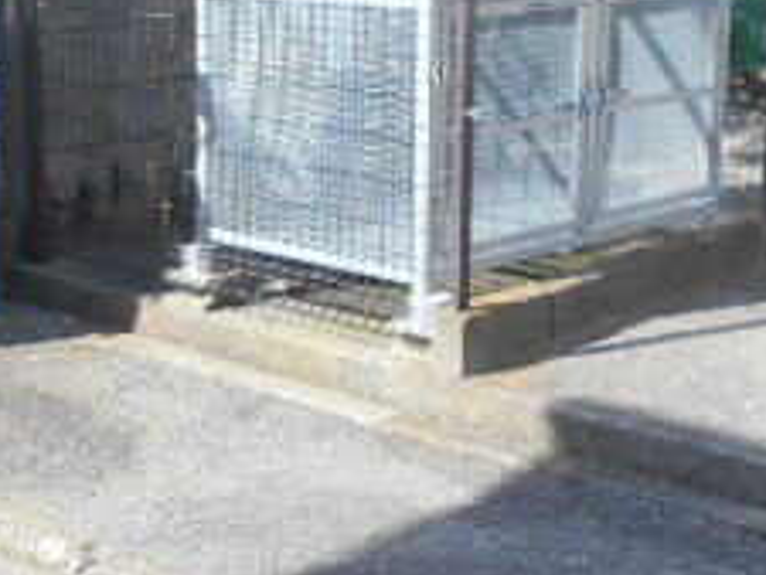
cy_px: 225
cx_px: 201
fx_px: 1638
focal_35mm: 74
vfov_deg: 19.9
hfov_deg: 26.0
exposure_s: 1/250
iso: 80
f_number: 3.2
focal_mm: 4.6
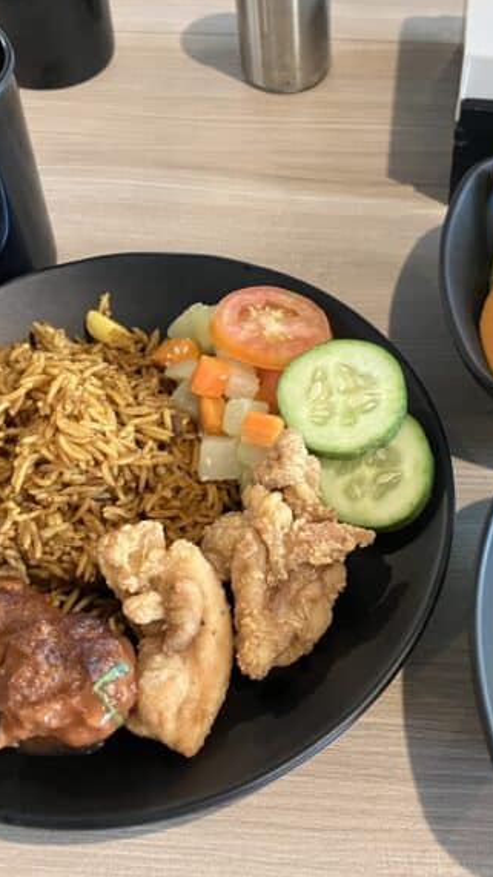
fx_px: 953
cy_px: 436
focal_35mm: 41
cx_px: 364
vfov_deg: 49.4
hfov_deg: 28.6
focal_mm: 3.99
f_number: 1.8
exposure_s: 1/51
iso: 320
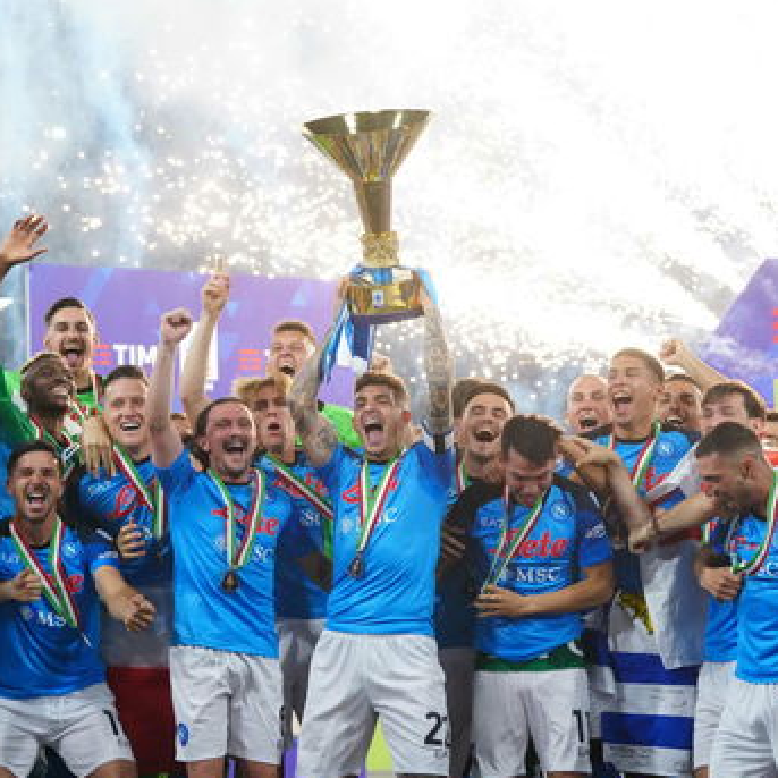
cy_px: 449
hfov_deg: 16.7
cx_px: 365
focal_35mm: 104
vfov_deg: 16.7
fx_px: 2644
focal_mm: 70
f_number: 3.5
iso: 3200
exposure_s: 1/640
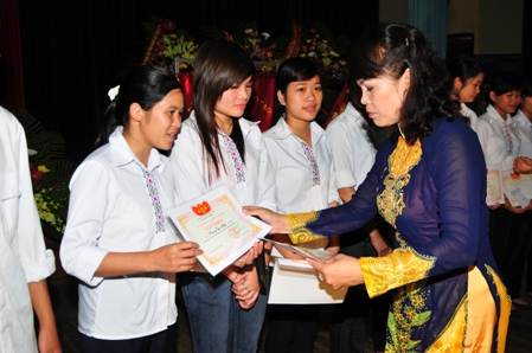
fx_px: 531
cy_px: 176
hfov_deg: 53.2
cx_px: 266
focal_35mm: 36
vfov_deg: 36.8
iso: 200
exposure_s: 1/60
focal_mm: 24
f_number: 5
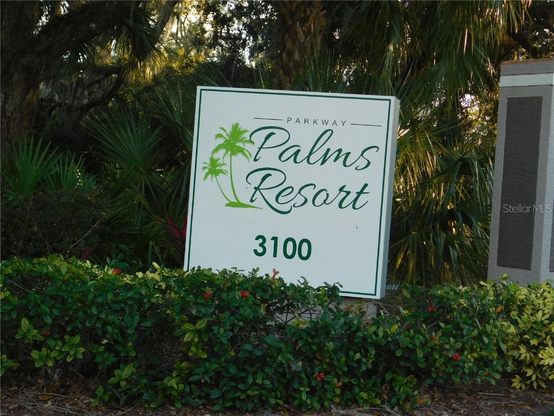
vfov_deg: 20.7
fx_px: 1136
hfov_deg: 27.4
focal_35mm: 71
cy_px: 208
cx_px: 277
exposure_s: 1/100
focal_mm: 12.6
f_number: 4.3
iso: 125
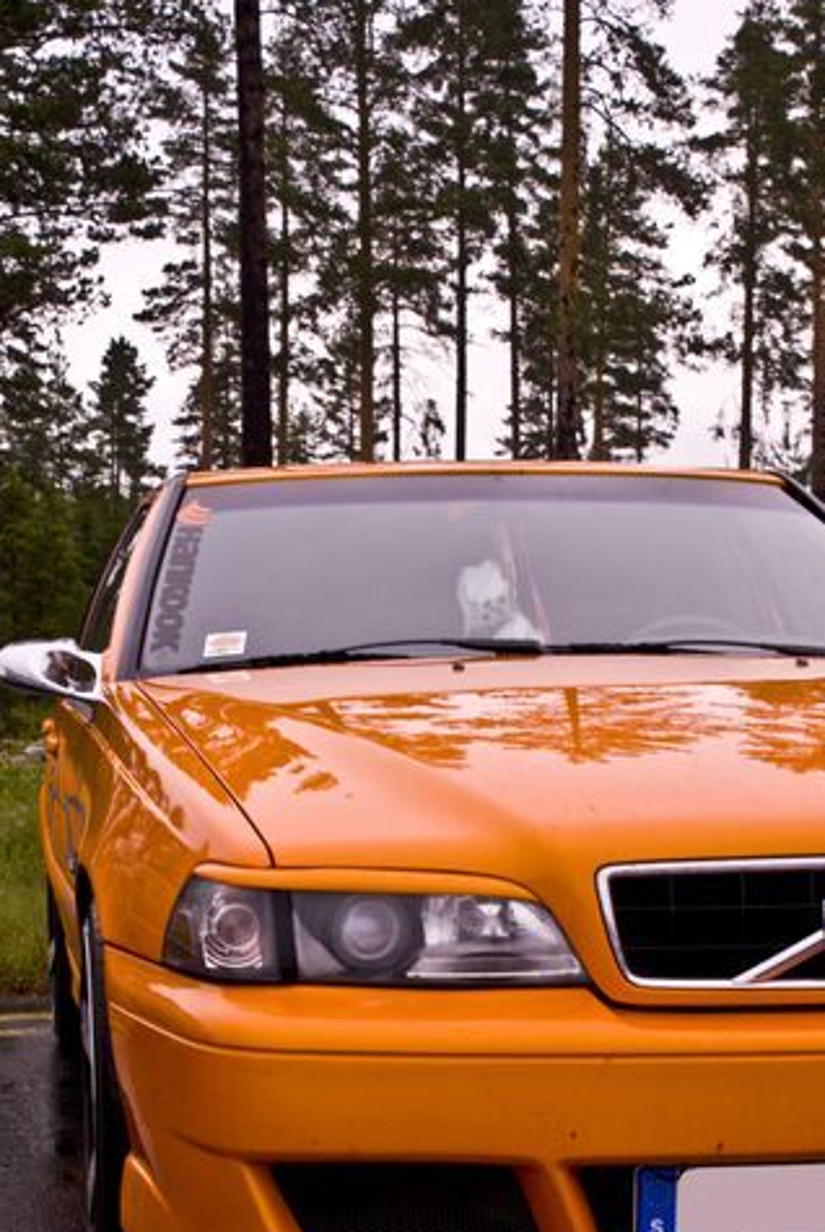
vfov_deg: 28.4
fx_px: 2422
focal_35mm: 71
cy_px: 812
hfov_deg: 19.3
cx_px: 298
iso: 200
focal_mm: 35
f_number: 5.6
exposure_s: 1/60
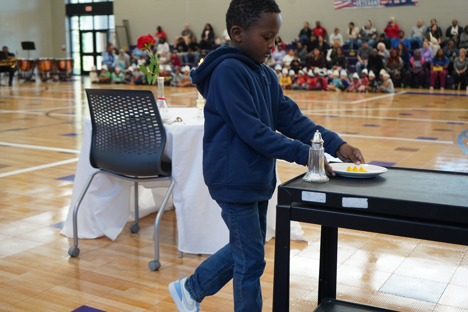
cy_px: 156
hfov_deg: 45.4
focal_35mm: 43
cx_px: 234
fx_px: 559
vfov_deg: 31.2
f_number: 4.5
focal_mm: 43
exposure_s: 1/160
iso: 2000
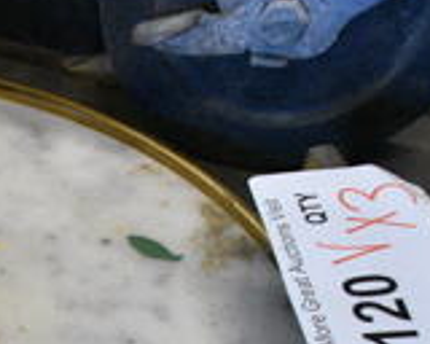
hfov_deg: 17.6
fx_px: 1234
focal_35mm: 97
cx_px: -226
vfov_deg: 14.7
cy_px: 529
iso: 6400
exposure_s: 1/160
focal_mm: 18
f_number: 6.3
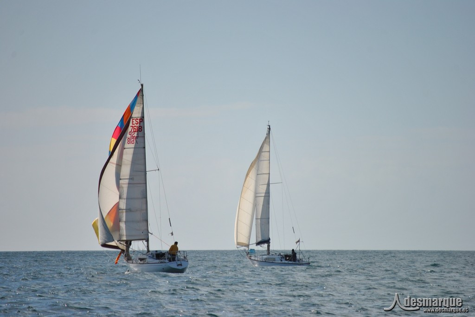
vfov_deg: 4.6
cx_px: 238
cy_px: 158
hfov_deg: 6.9
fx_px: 3959
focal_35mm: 300
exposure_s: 1/1600
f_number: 5.6
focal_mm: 200
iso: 200
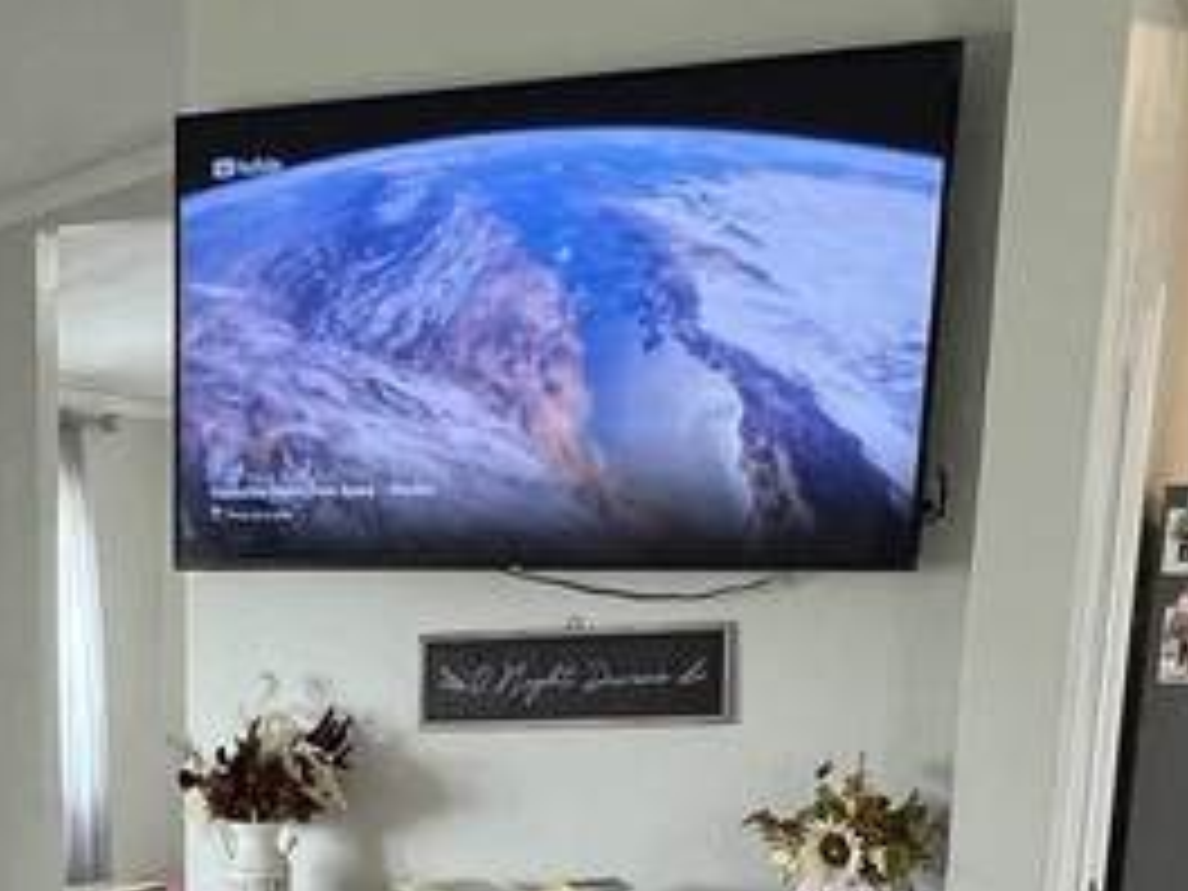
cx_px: 166
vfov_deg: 20.6
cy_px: 1256
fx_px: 2162
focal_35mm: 63
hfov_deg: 29.7
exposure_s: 1/60
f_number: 1.8
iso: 200
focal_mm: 1.57
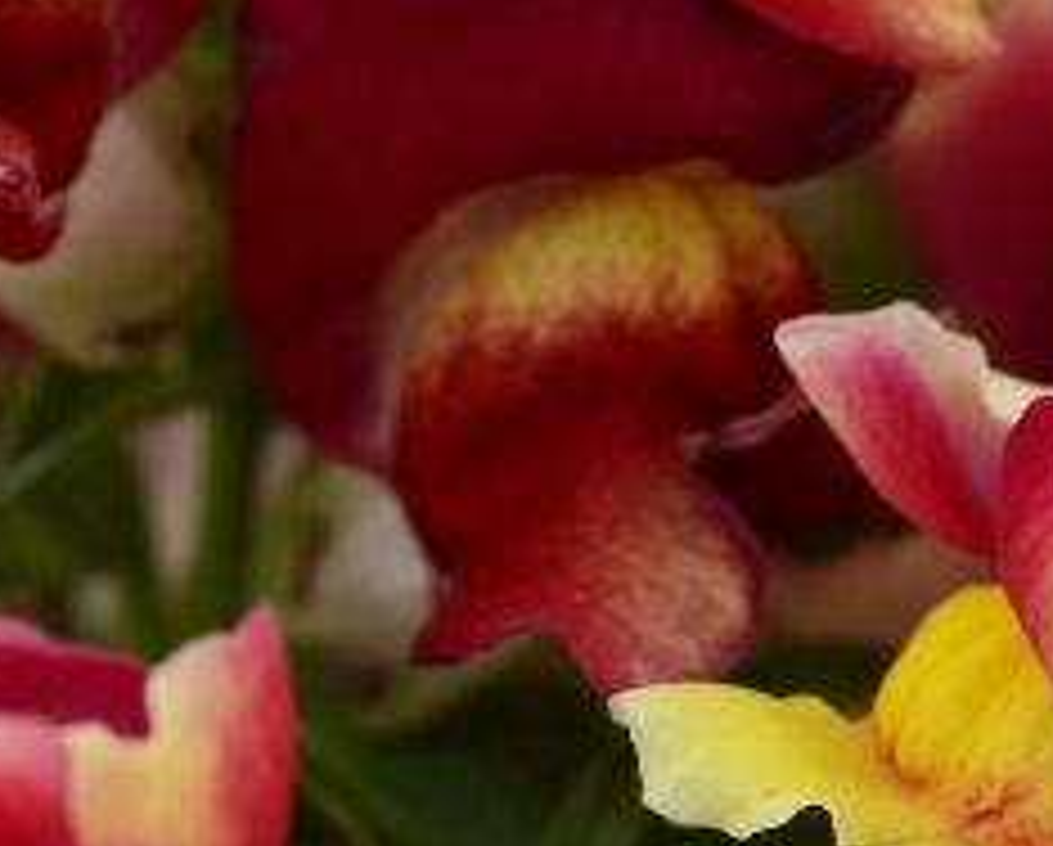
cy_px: -700
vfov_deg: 4.9
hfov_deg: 6.1
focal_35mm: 315
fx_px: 9833
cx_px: 297
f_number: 11
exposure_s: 1/200
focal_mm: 105
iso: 200
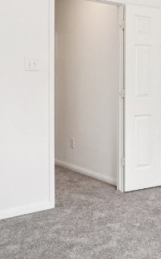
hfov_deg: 23.1
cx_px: 195
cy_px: 84
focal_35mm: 51
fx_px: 358
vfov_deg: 39.1
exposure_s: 1/25
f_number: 8
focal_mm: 14
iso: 500
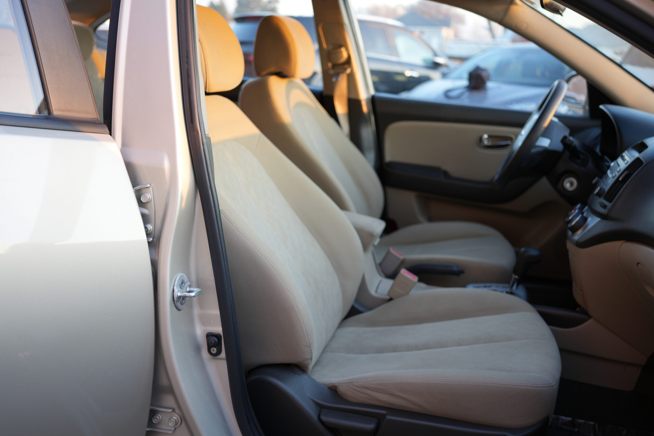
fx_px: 636
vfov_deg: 37.9
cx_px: 327
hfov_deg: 54.4
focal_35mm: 35
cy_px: 218
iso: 160
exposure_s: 1/40
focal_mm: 35
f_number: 2.8
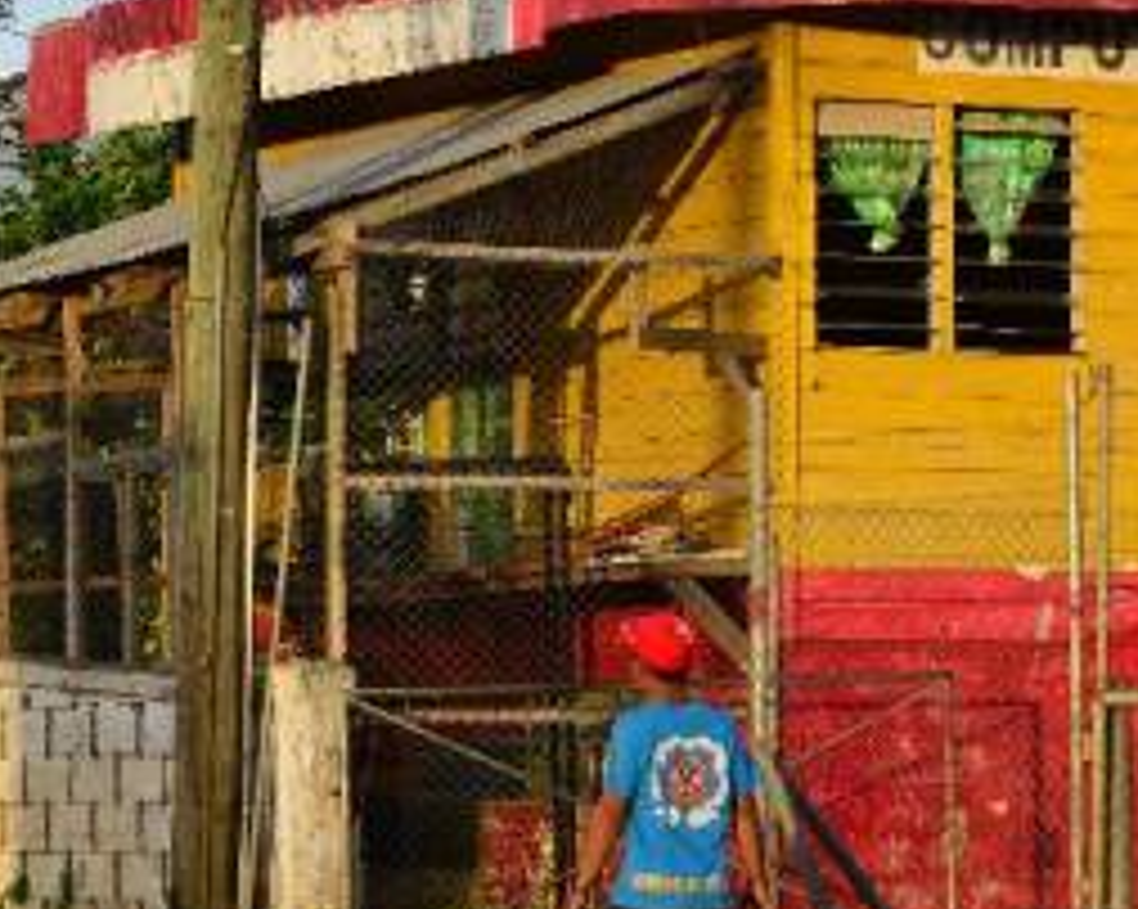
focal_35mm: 208
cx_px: 1322
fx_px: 7000
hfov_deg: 9.2
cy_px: 378
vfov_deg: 7.4
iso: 250
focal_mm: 70
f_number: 8
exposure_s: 1/250
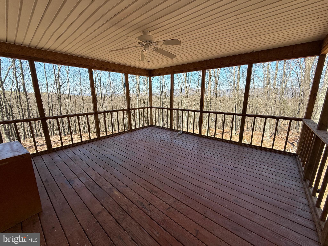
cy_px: 123
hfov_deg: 102.1
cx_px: 164
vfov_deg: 85.7
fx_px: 133
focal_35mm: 14
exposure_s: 1/535
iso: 50
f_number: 2.2
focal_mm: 2.22
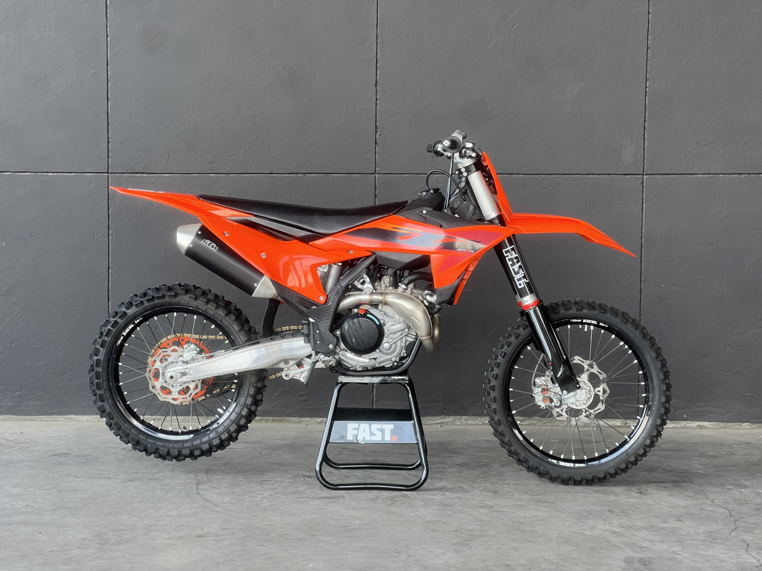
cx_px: 381
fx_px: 1695
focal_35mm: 77
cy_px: 286
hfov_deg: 25.3
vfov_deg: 19.1
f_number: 2.8
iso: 100
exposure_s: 1/99
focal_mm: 9
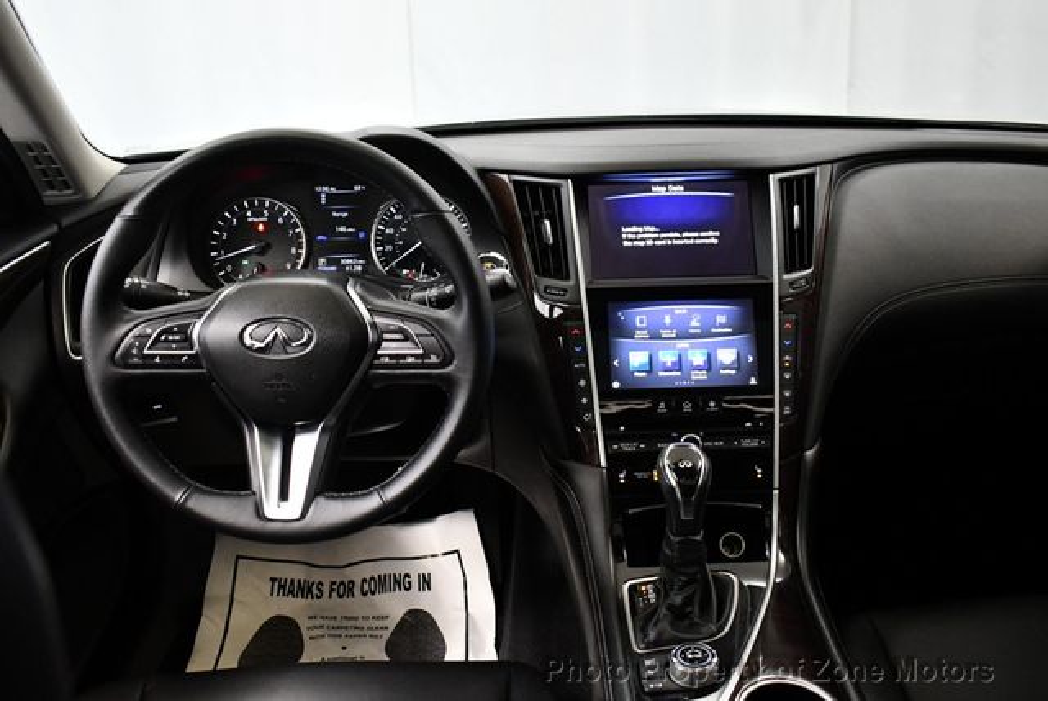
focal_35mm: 36
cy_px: 350
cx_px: 524
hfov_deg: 53.1
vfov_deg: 36.9
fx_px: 1049
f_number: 3.5
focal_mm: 18
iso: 3200
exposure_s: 1/60
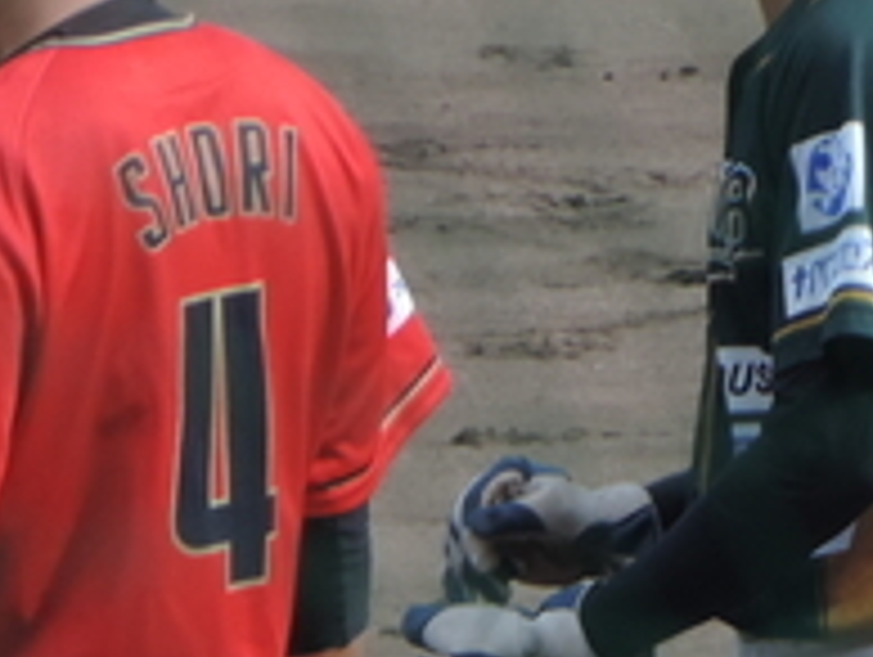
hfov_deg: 1.0
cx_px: 612
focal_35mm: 2057
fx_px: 51941
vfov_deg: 0.7
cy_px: 846
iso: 140
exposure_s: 1/250
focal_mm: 89.1
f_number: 4.9
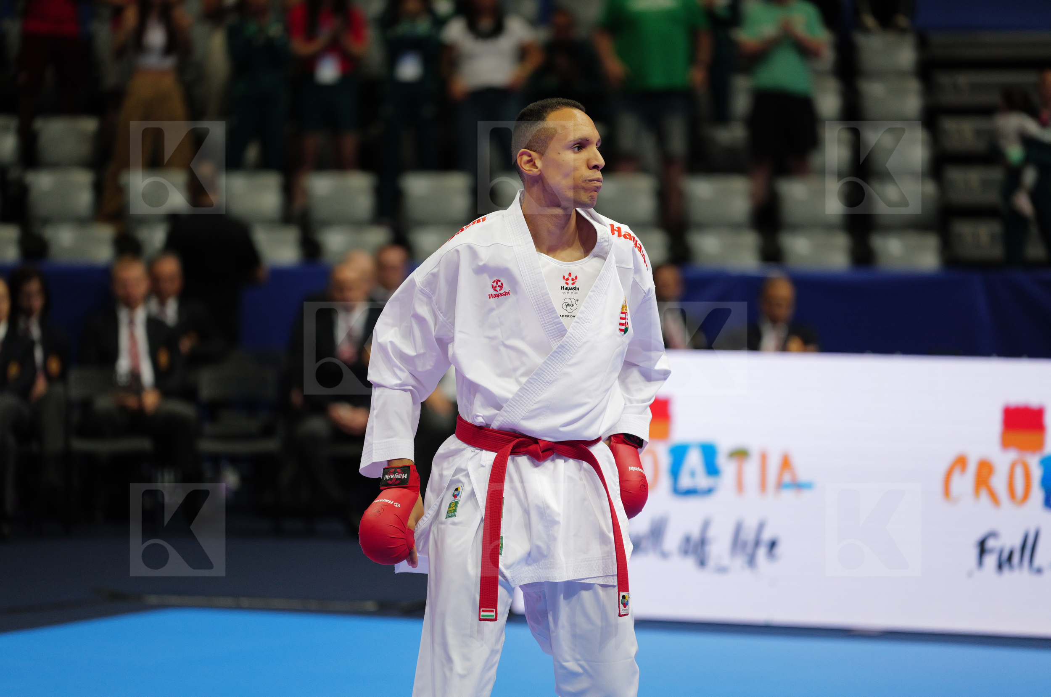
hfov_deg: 12.0
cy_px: 348
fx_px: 4984
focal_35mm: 171
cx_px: 526
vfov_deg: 8.0
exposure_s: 1/1000
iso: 1600
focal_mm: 171
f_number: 2.8
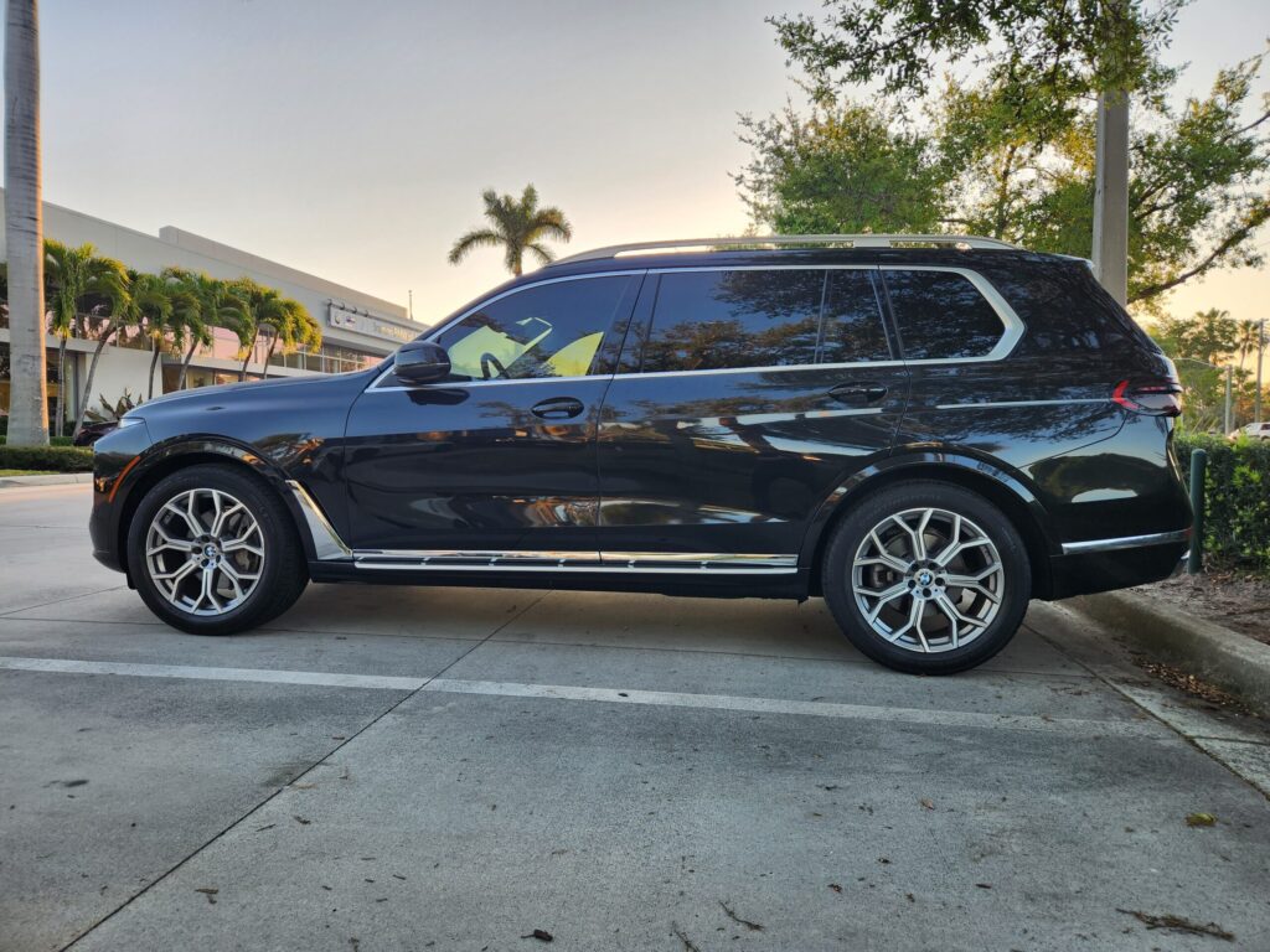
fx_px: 844
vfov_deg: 58.9
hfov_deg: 73.9
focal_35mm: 23
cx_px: 635
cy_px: 476
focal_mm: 5.4
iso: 20
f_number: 1.8
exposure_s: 1/180
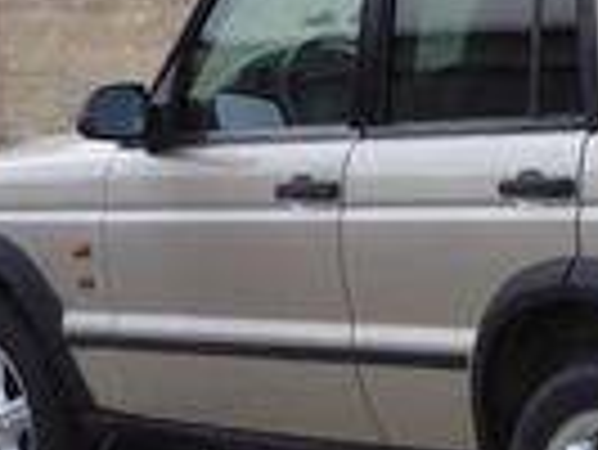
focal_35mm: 173
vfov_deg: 8.5
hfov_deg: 11.1
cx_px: 809
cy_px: -36
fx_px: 2991
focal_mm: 6.3
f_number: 3.7
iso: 200
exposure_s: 1/125
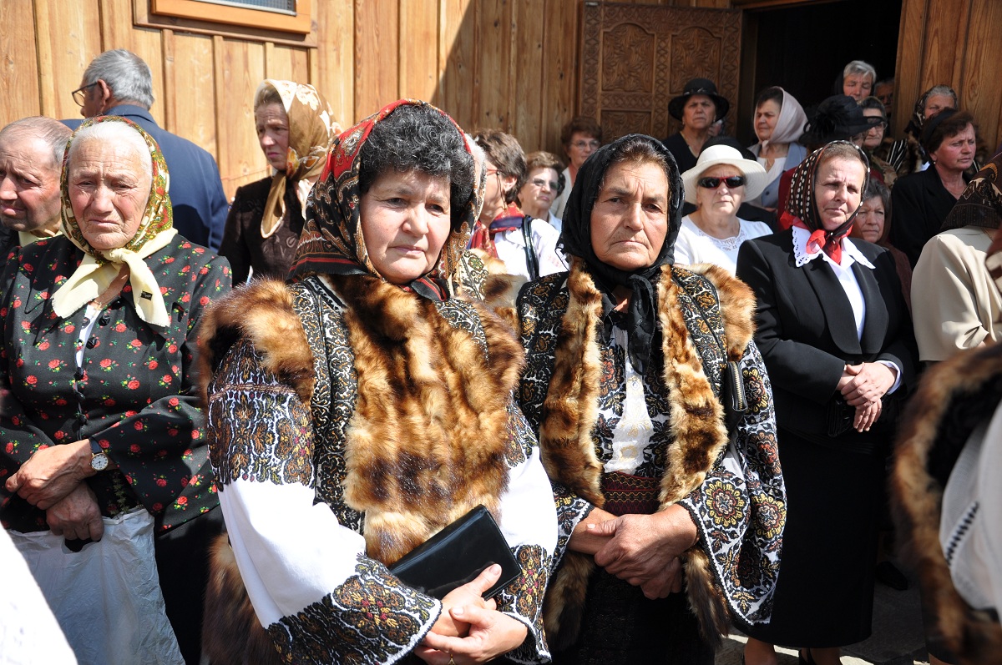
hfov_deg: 53.2
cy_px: 332
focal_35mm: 36
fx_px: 1001
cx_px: 501
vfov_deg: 36.8
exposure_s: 1/800
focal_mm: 24
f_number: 4
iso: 200
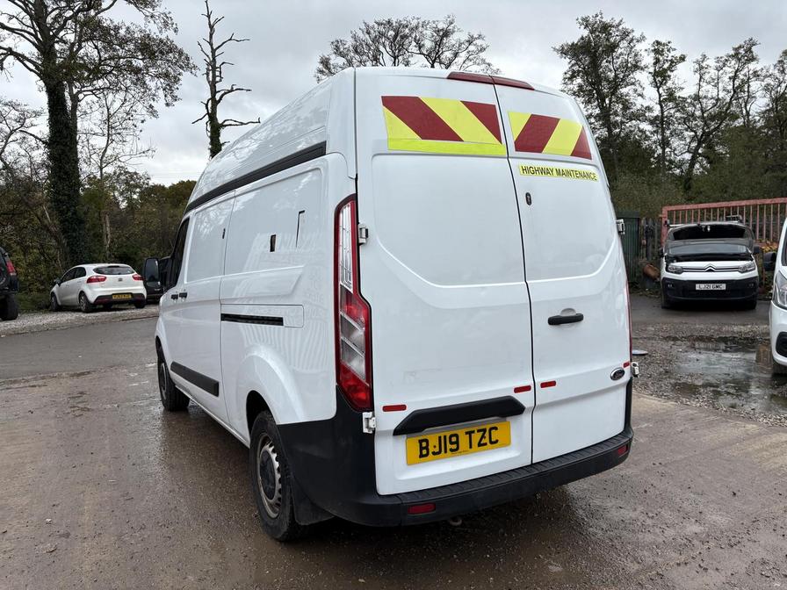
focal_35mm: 26
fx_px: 591
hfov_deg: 67.3
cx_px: 394
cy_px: 295
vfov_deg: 53.1
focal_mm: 5.96
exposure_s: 1/1117
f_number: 1.6
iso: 50
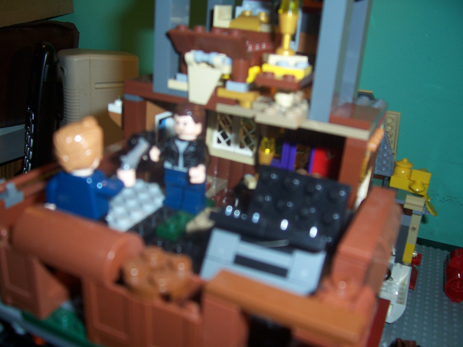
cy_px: 174
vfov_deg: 41.8
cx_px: 232
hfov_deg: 54.0
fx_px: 455
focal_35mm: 34
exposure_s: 1/60
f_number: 2.7
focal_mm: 5.6
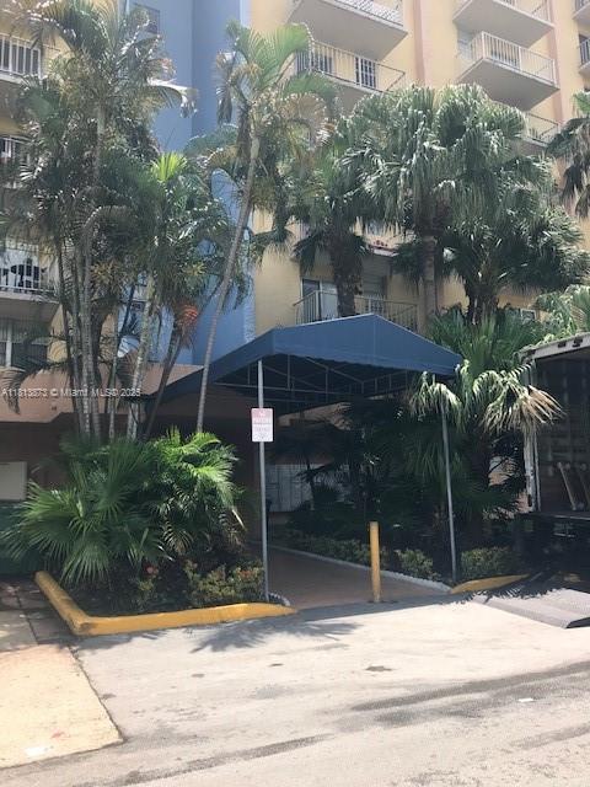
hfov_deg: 49.7
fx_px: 636
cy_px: 394
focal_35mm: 28
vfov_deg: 63.4
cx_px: 295
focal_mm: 3.99
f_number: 1.8
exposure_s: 1/997
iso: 20
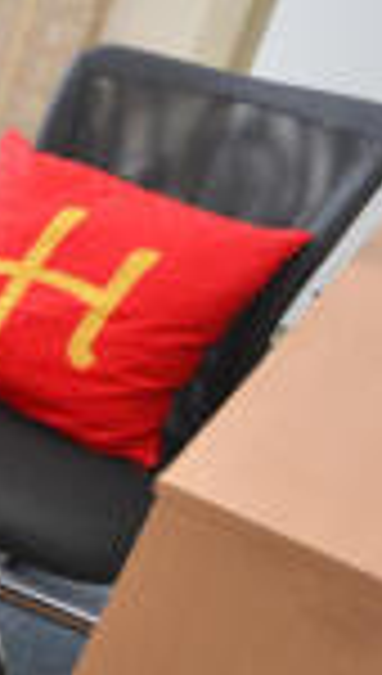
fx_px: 979
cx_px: -656
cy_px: 277
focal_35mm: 55
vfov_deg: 37.9
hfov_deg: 12.8
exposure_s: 1/60
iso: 640
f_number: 3.5
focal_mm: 11
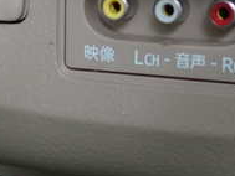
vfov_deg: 15.4
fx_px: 645
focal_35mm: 95
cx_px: 199
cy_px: 16
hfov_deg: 20.3
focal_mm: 5.4
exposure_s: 1/125
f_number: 2.3
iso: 200
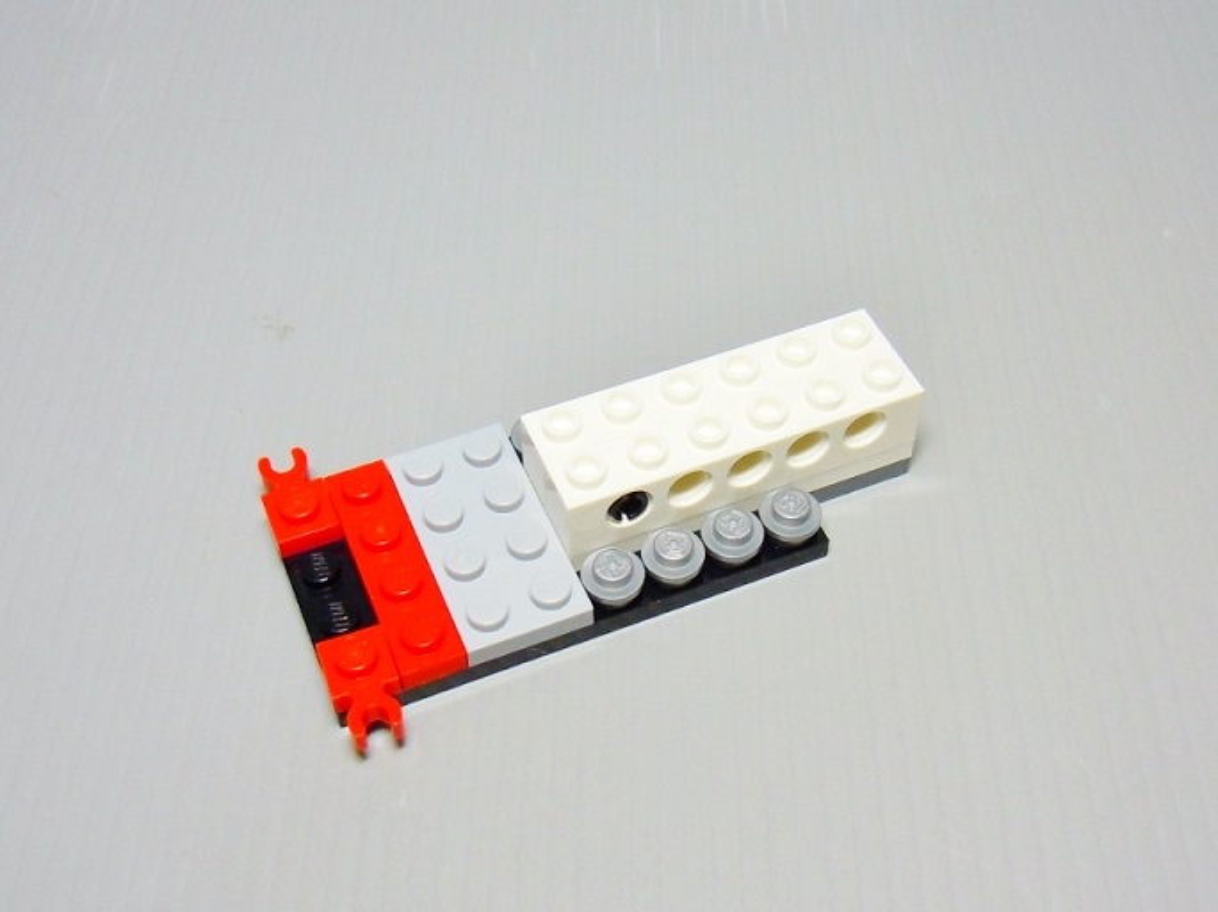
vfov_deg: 46.7
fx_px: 1055
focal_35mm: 30
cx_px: 609
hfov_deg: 60.0
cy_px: 456
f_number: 3.5
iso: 200
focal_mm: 5.4
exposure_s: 1/40
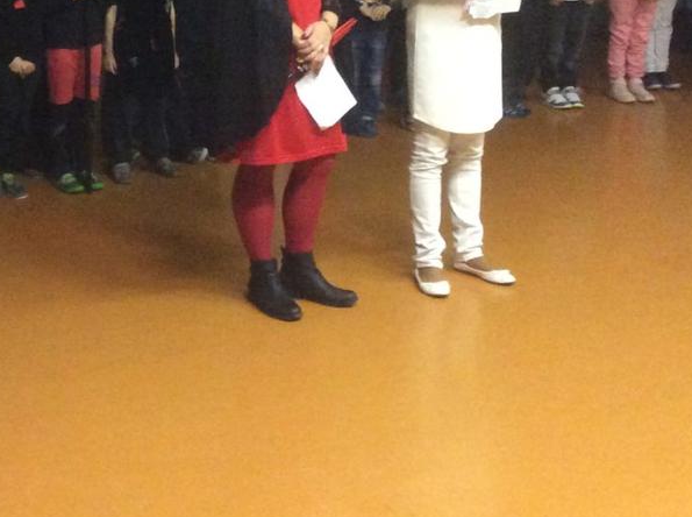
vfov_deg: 19.8
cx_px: 99
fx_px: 1437
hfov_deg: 26.4
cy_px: -3
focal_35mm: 72
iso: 400
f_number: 2.4
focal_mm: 3.3
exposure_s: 1/17
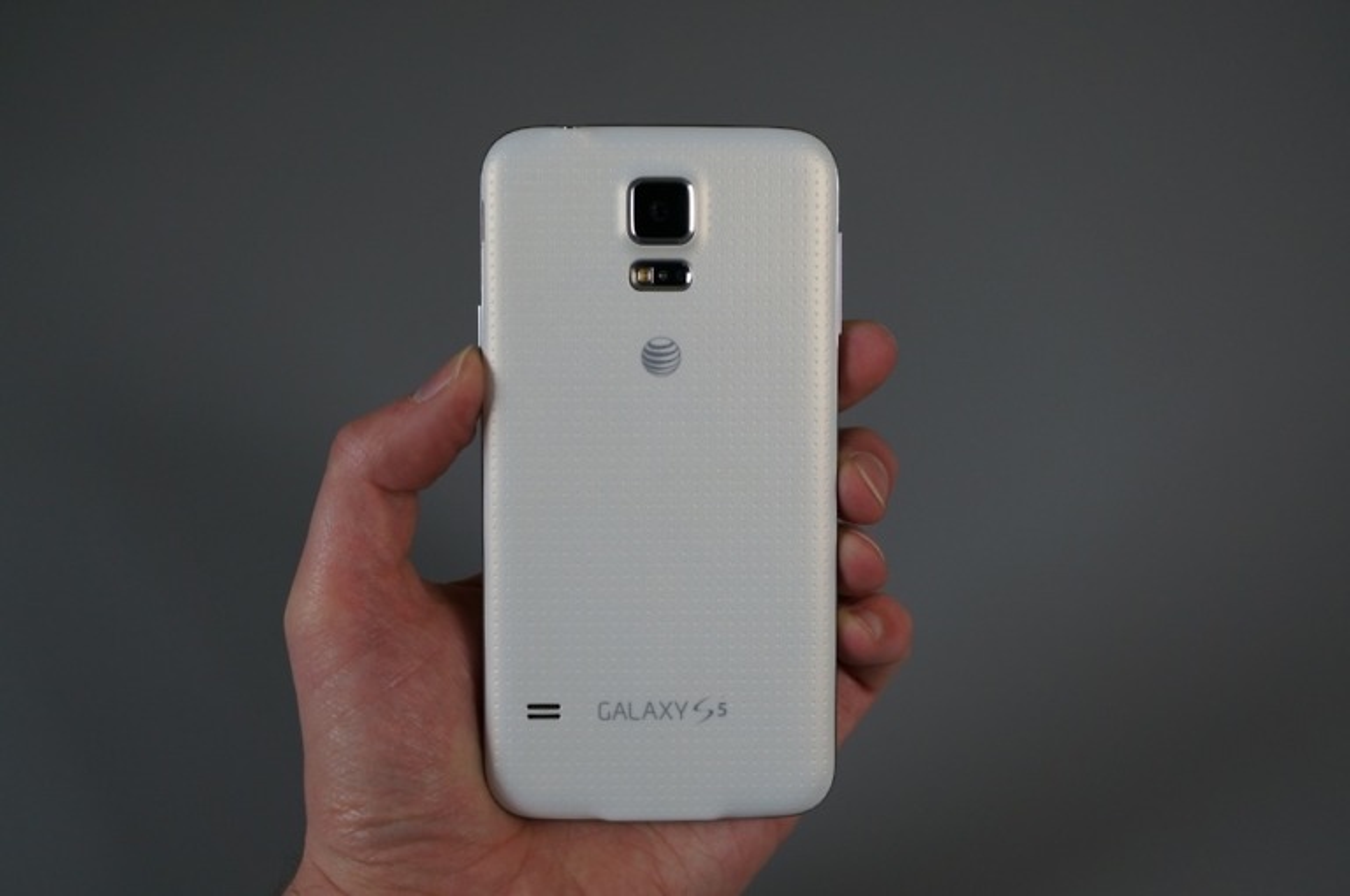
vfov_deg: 29.8
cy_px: 448
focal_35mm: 45
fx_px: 1685
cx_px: 675
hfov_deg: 43.7
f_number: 4.5
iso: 200
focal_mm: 30
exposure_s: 1/60
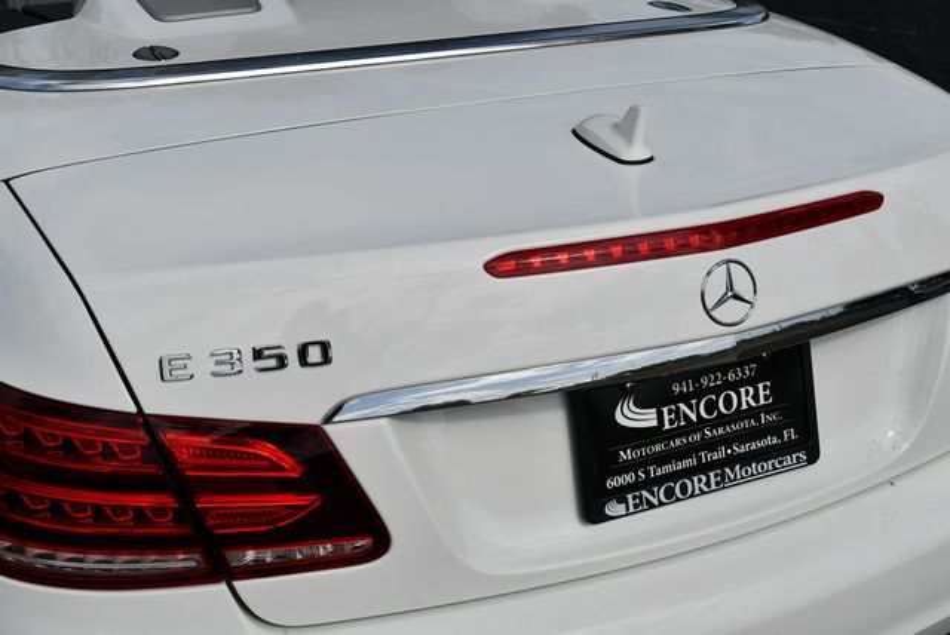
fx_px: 1268
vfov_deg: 28.1
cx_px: 475
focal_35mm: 48
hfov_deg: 41.1
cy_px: 318
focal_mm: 24
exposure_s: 1/400
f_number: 10
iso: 100
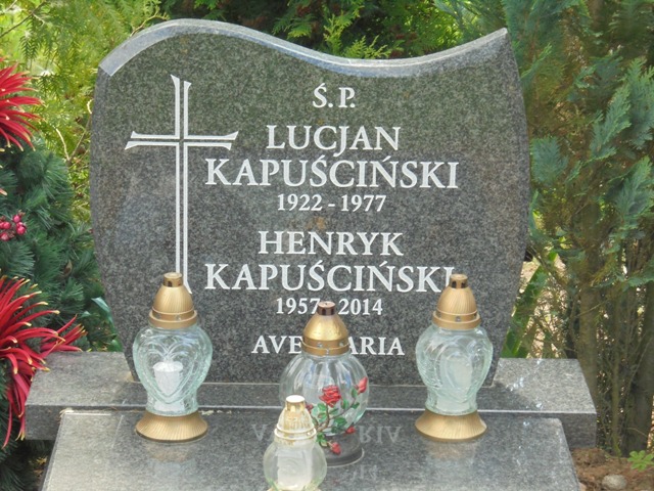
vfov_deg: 12.1
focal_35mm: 122
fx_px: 2305
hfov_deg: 16.1
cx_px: 327
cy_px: 246
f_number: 5.6
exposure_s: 1/125
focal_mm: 21.8
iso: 250
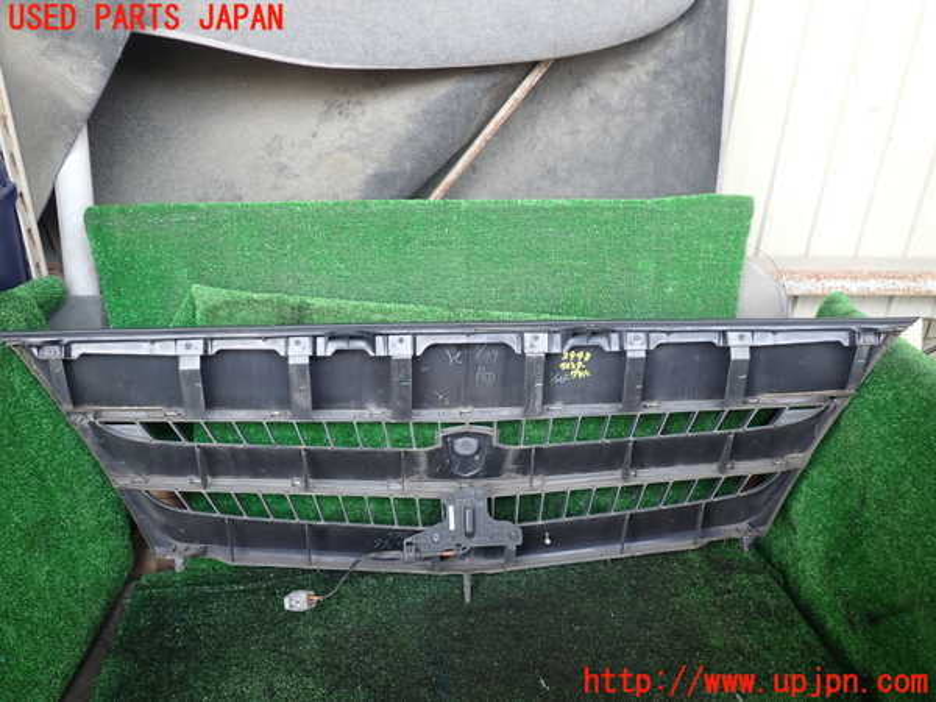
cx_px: 468
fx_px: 811
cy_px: 351
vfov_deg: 46.8
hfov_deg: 60.0
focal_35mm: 30
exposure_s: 1/60
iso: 160
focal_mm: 5.4
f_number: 2.3
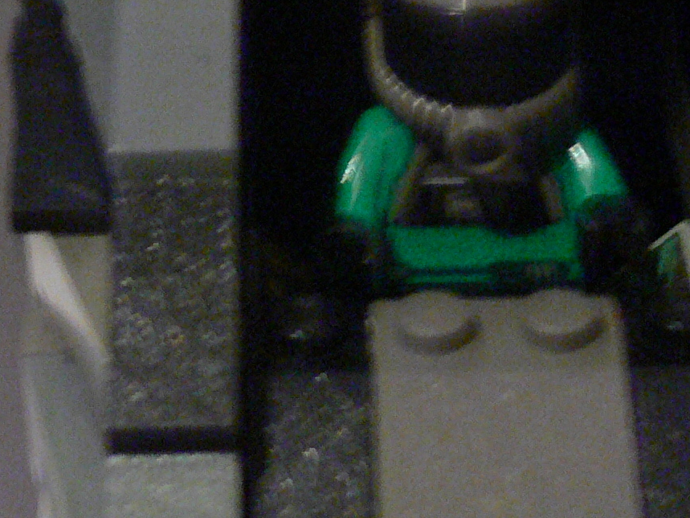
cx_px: 498
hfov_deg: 14.8
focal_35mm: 133
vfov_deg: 11.1
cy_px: 85
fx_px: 2651
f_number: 2.8
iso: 200
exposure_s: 1/4
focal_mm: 7.4
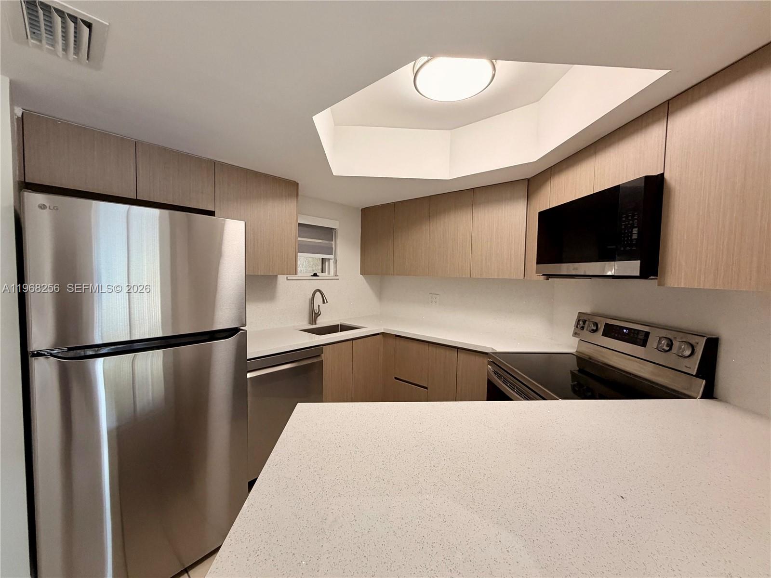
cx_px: 386
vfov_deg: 85.7
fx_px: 312
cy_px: 289
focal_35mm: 14
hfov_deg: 102.1
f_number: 2.2
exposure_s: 1/120
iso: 250
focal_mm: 2.2
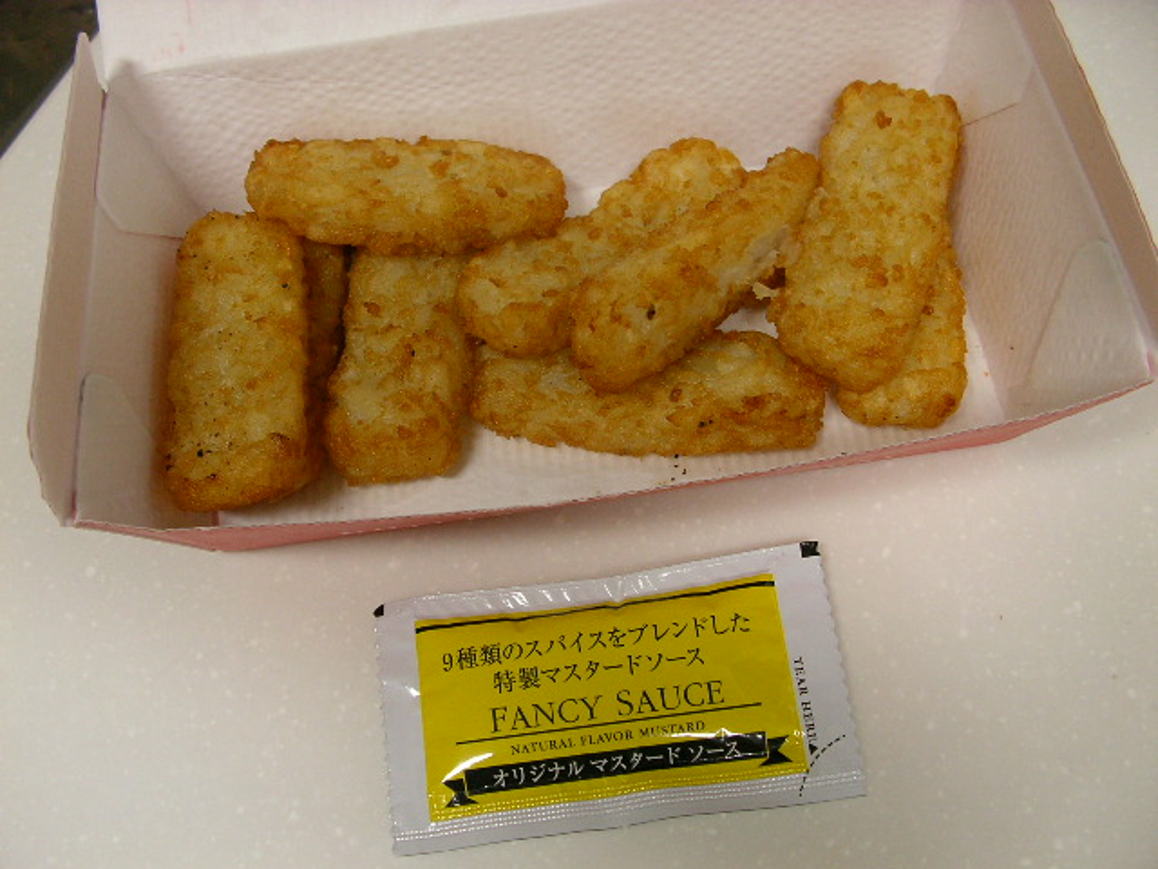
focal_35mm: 38
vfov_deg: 37.7
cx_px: 579
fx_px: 1271
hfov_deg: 49.0
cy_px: 434
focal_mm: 5.8
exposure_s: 1/17
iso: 100
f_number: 3.5
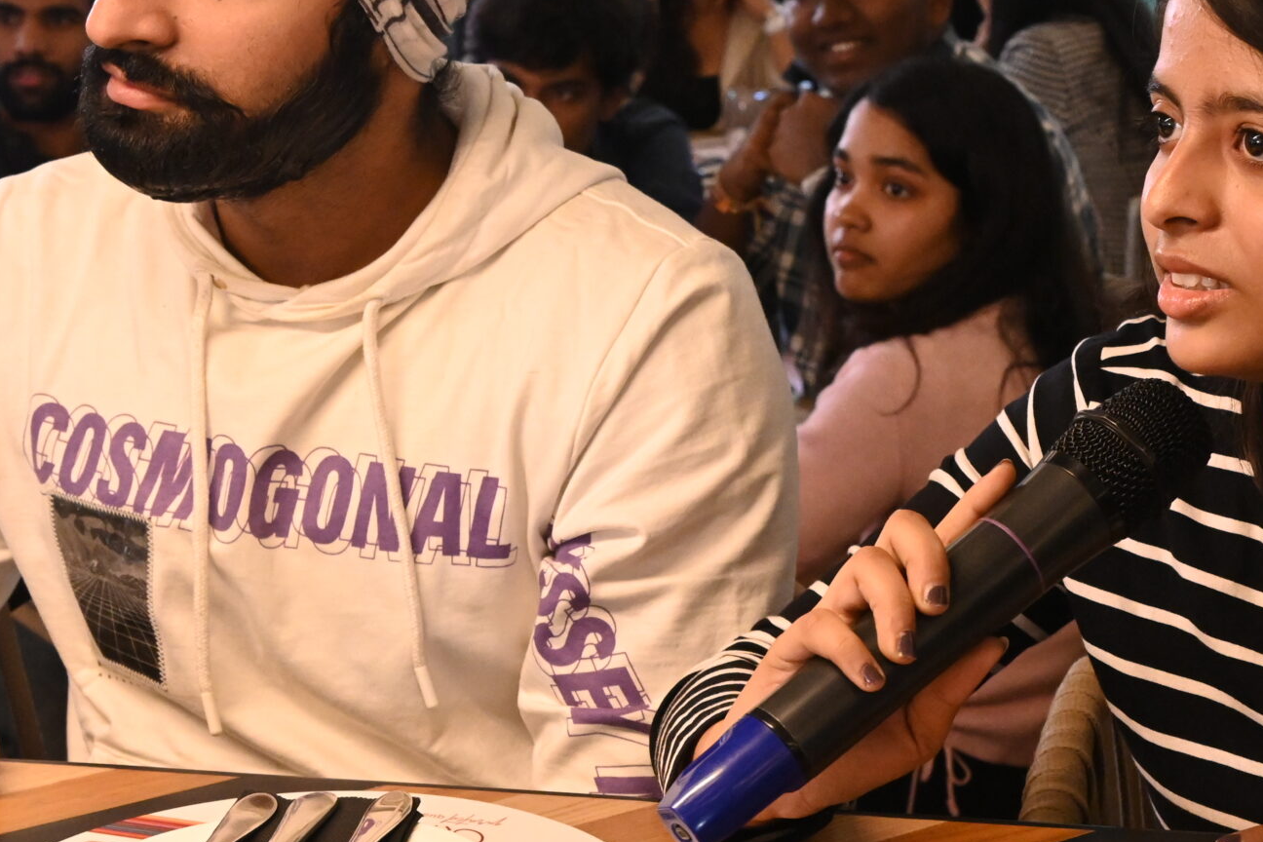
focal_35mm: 81
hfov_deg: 24.8
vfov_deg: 16.7
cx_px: 807
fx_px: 2859
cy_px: 275
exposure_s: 1/125
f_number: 5.6
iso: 3200
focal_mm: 27.5
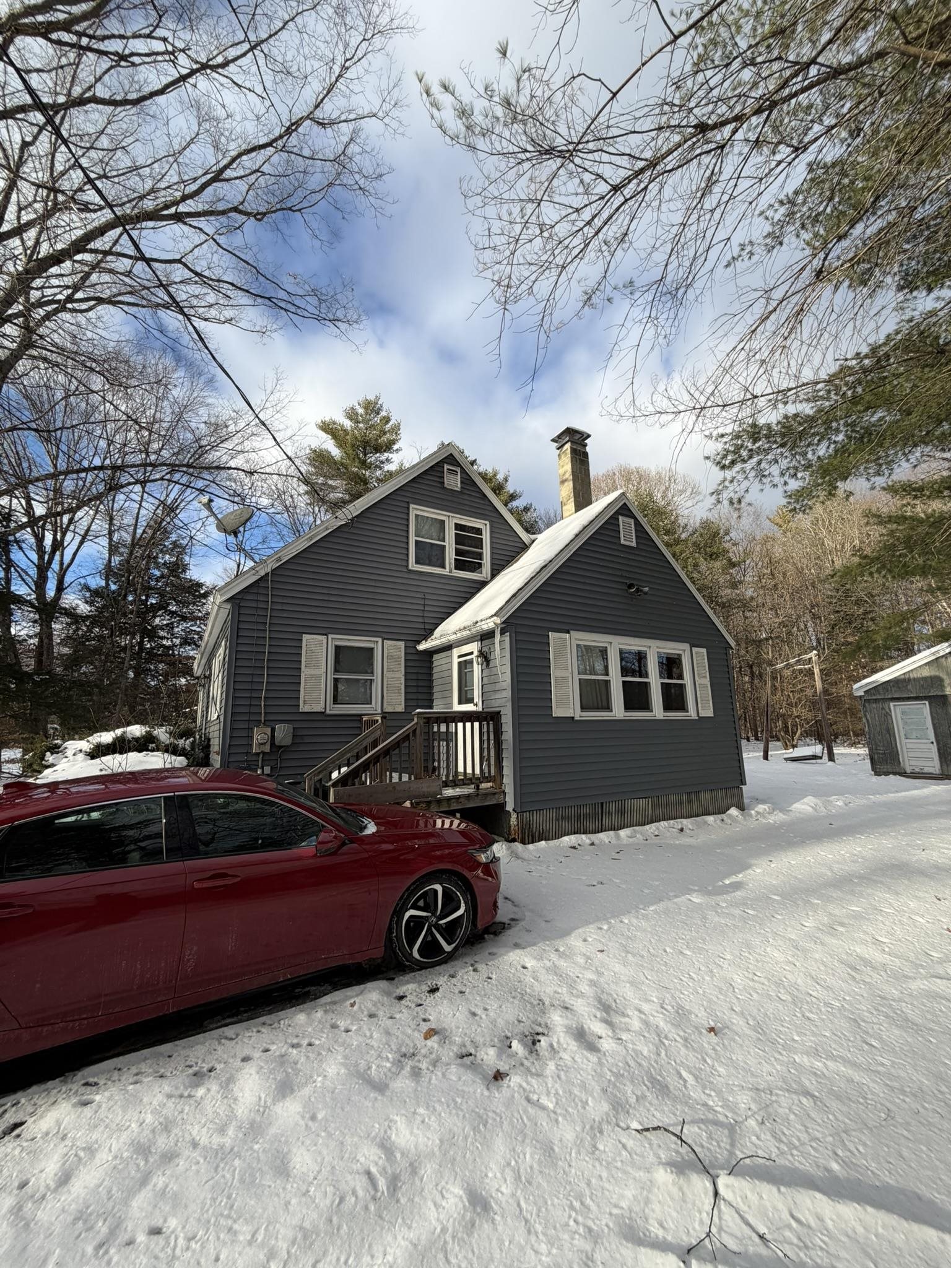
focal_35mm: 14
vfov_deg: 102.1
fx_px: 513
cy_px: 634
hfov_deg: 85.7
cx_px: 476
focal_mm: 2.22
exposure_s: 1/770
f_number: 2.2
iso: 40
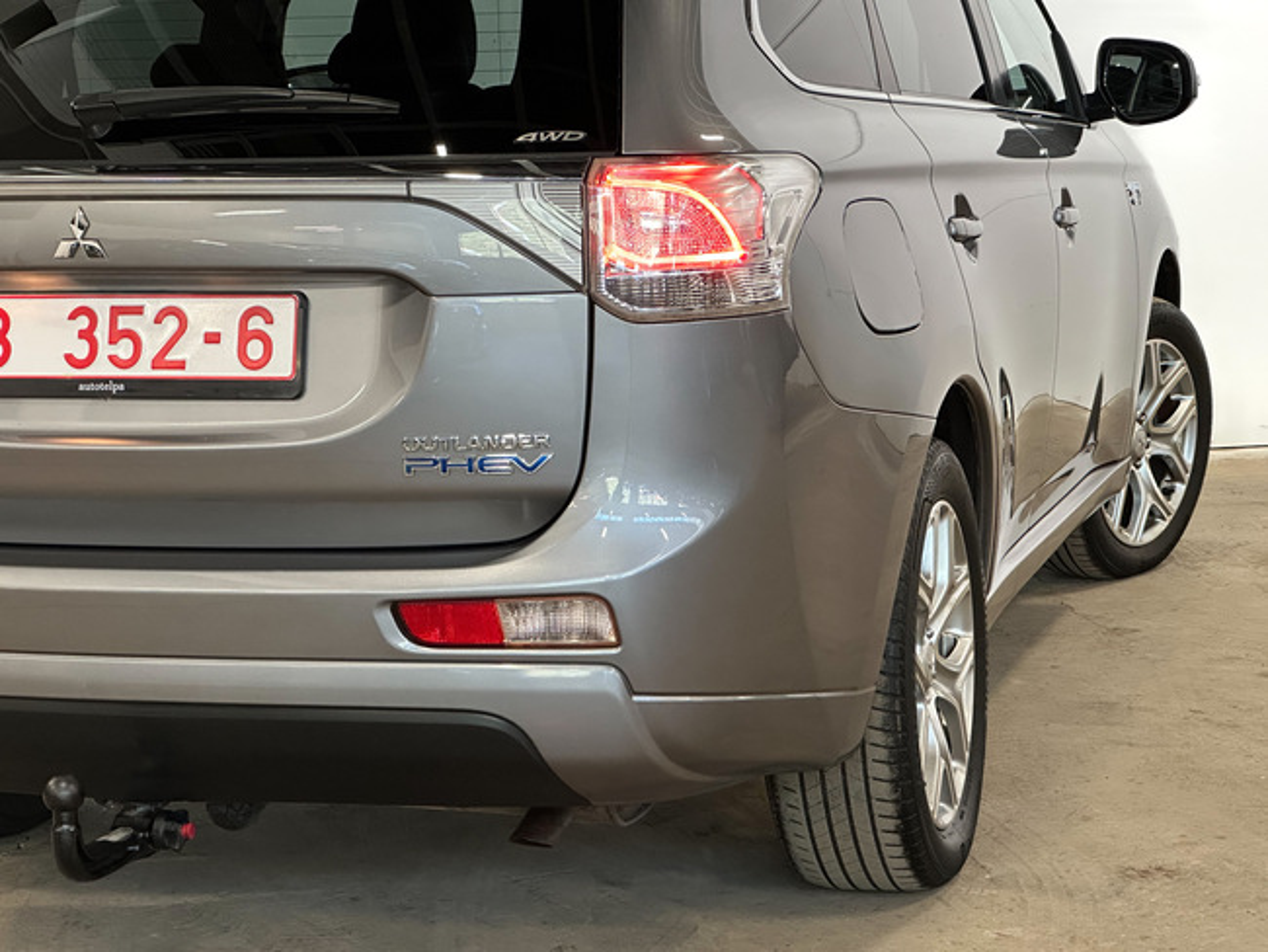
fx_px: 2822
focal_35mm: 77
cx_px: 634
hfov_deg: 25.3
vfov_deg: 19.2
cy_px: 476
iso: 400
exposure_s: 1/50
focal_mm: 9
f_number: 2.8
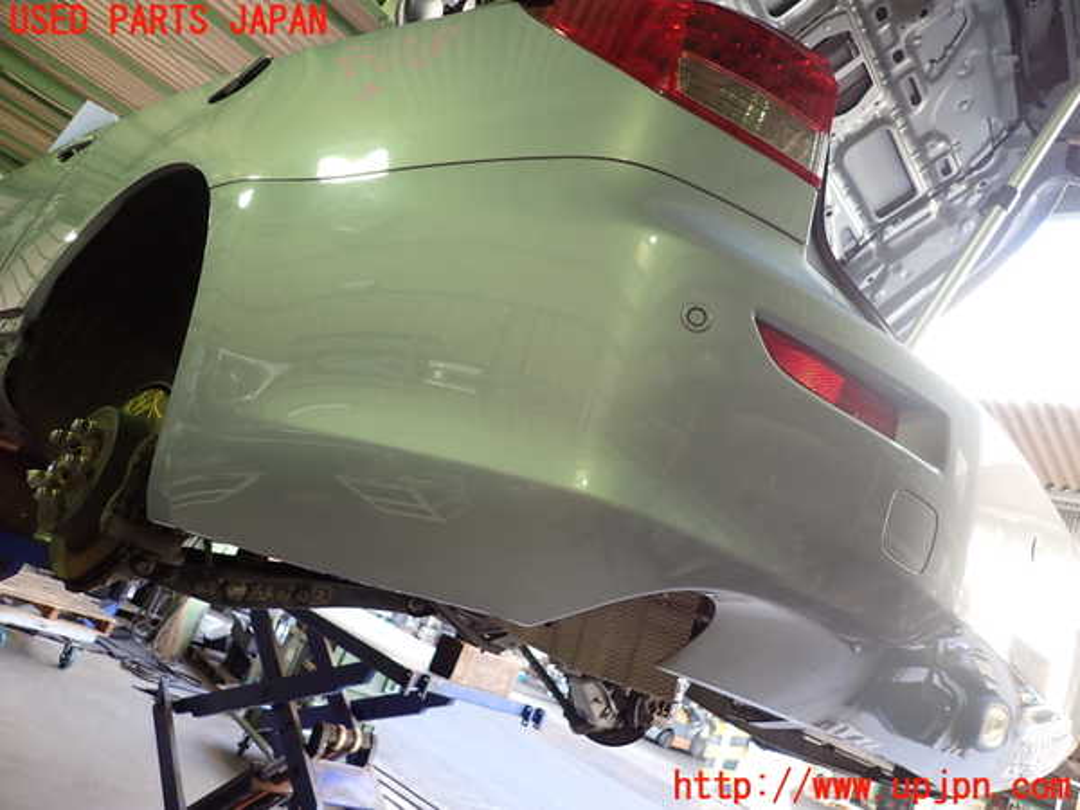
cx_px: 540
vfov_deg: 54.9
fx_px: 780
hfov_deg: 69.4
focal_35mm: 25
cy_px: 405
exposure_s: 1/40
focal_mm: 4.5
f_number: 2
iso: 200
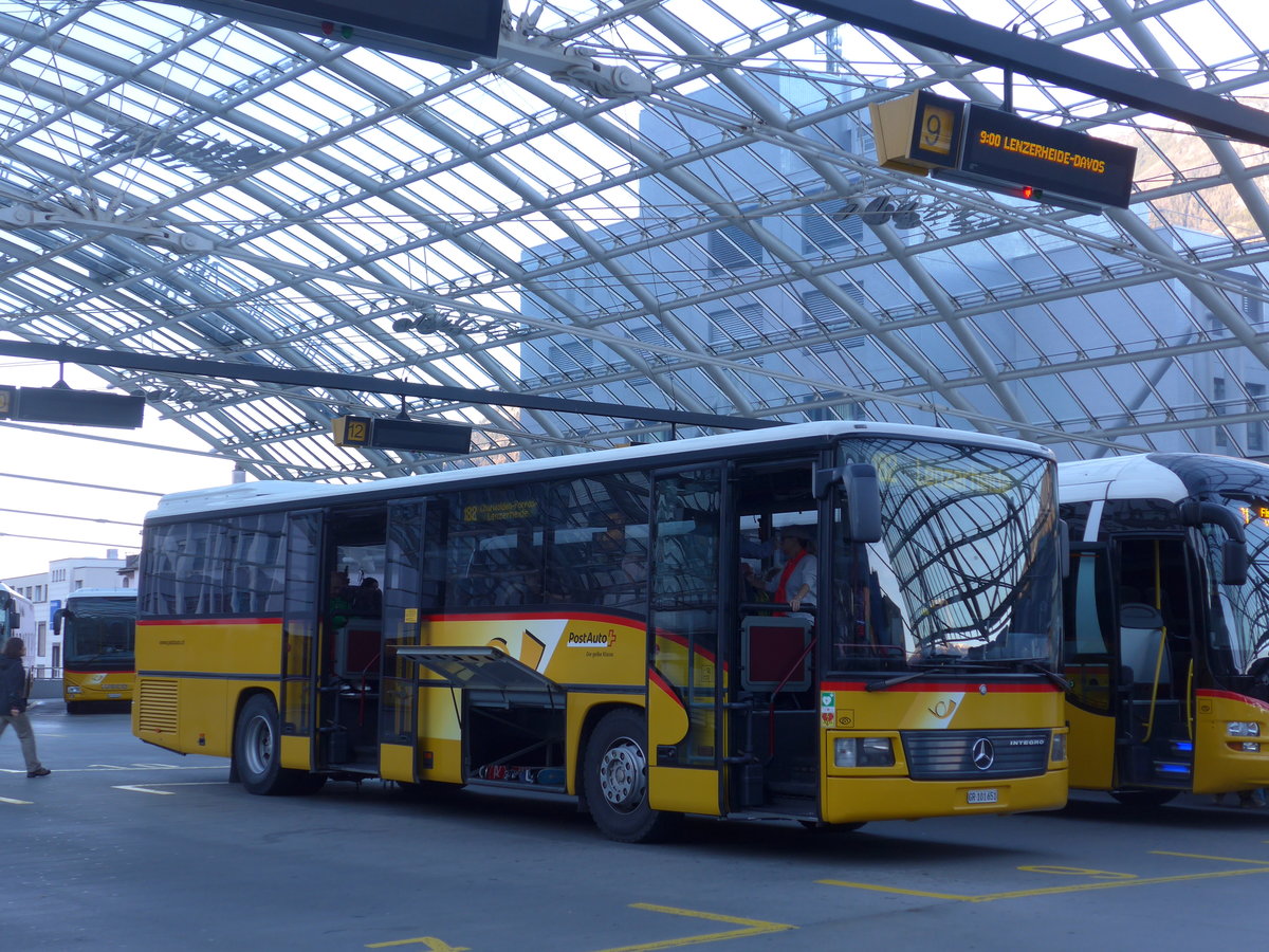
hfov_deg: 36.8
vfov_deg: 28.0
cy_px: 476
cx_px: 634
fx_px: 1906
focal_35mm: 52
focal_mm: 10.7
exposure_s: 1/60
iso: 100
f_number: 3.3
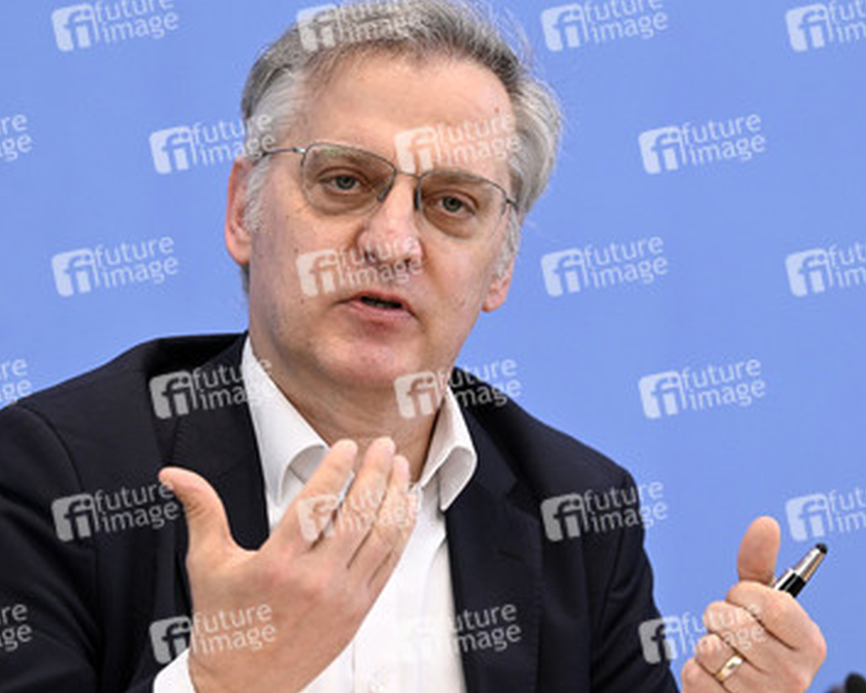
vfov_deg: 7.8
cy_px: 328
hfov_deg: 9.8
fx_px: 5048
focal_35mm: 197
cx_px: 393
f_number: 5.6
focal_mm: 165
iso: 4000
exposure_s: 1/640
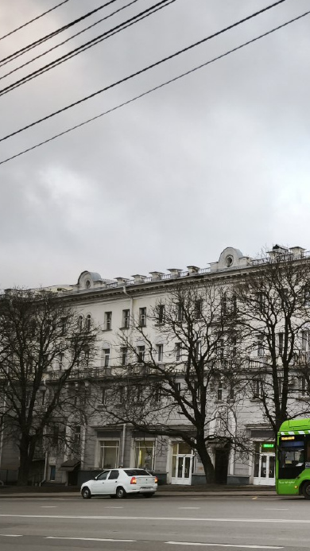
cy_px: 340
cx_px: 447
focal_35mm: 47
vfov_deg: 43.4
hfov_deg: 21.8
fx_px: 687
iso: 125
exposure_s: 1/100
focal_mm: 5.35
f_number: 1.7
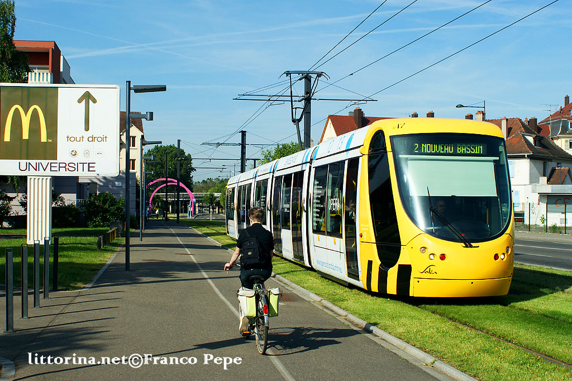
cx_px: 286
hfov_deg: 43.6
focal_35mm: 45
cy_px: 190
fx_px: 715
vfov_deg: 29.8
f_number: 8
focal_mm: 30
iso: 200
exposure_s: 1/500
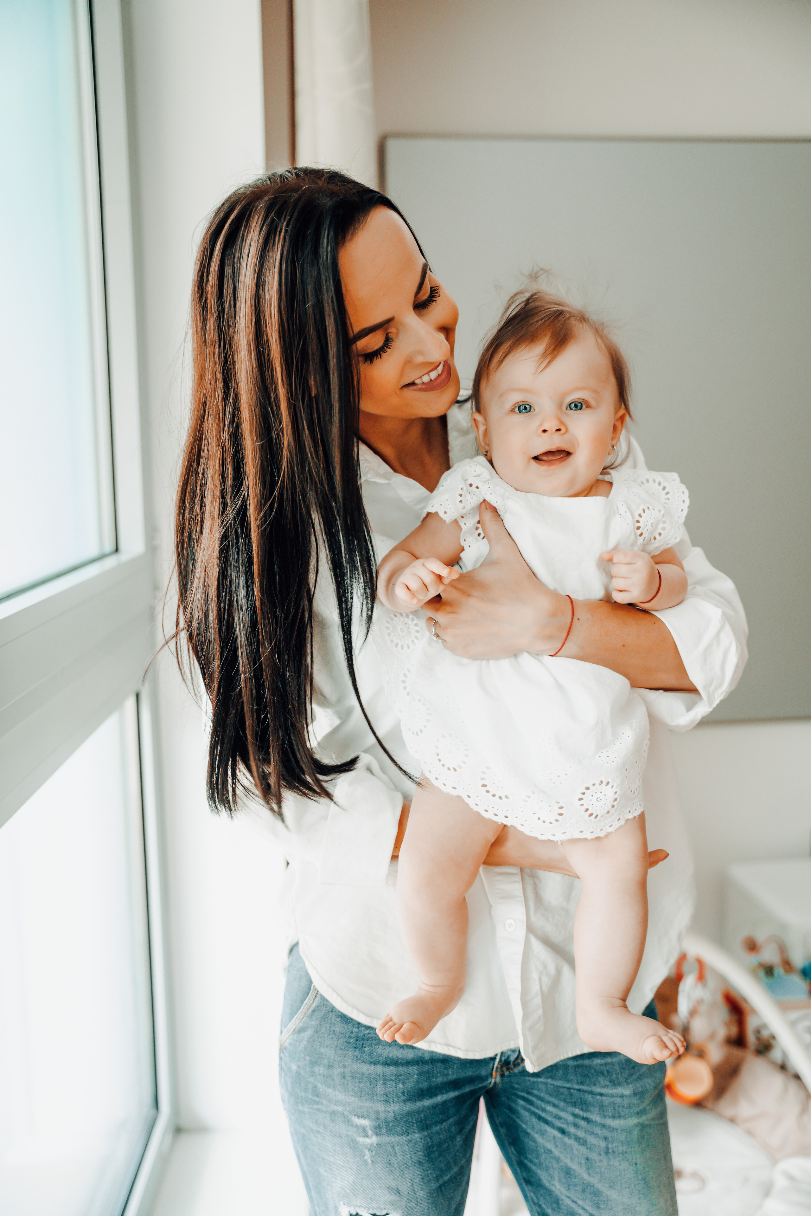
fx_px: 1293
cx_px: 406
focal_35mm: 38
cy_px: 608
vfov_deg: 50.3
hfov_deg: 34.8
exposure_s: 1/160
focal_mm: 38.3
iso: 1250
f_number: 2.8
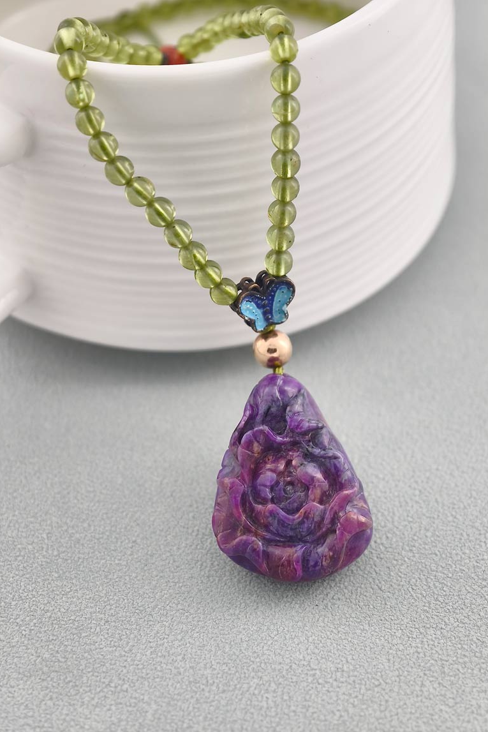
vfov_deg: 22.9
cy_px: 367
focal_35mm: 89
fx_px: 1809
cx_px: 261
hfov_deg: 15.4
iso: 125
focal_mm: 22.48
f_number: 2.67
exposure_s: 1/160
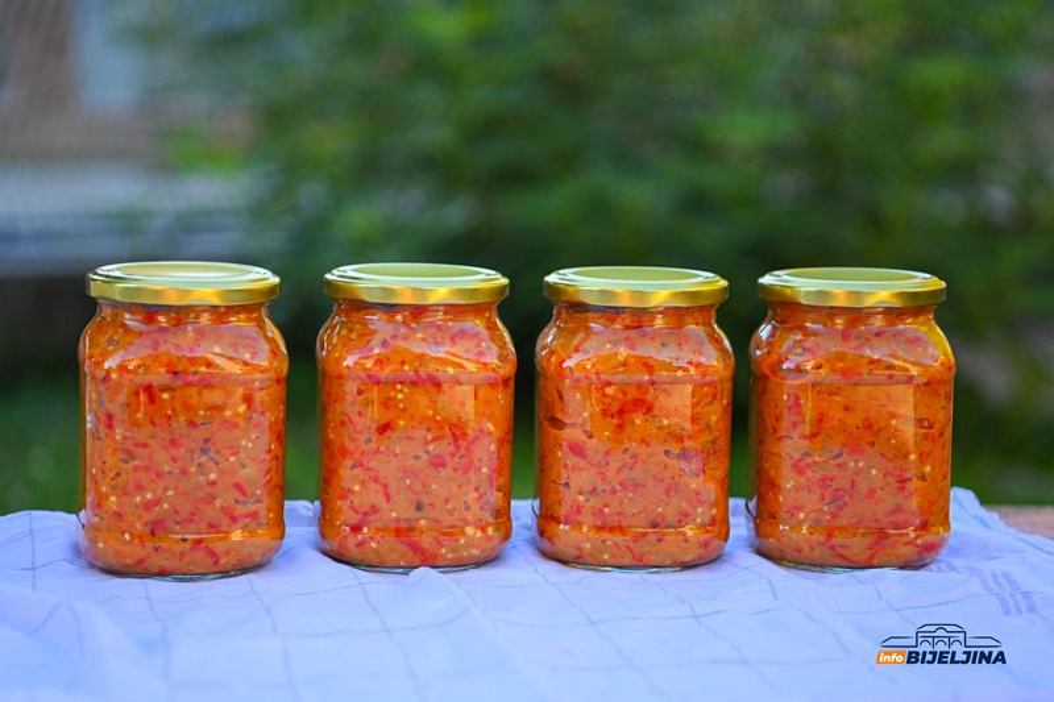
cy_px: 351
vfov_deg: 19.4
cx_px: 527
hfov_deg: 28.8
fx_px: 2049
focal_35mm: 70
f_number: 2.8
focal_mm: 70
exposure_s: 1/500
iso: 320
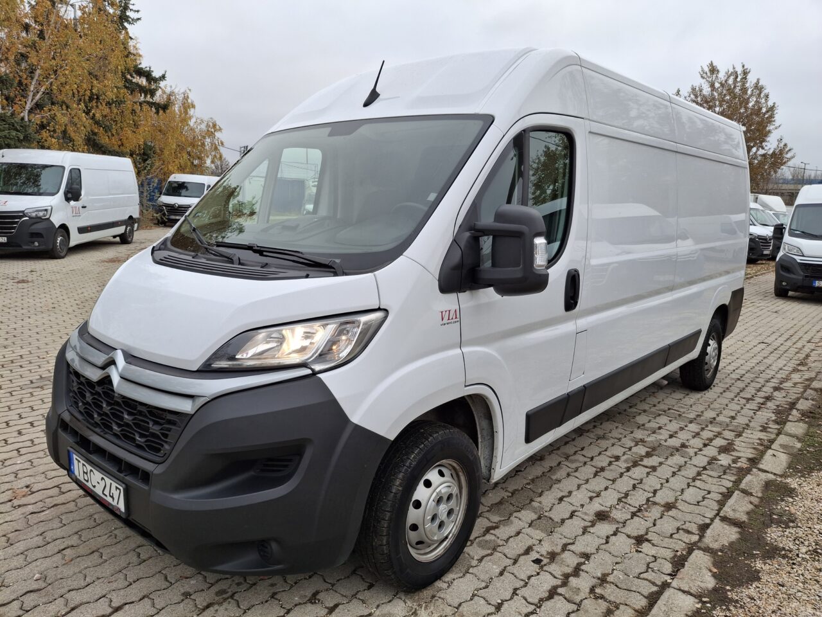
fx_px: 594
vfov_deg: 54.9
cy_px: 308
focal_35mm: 25
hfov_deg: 69.4
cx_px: 411
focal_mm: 4.69
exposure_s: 1/372
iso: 32
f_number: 1.8
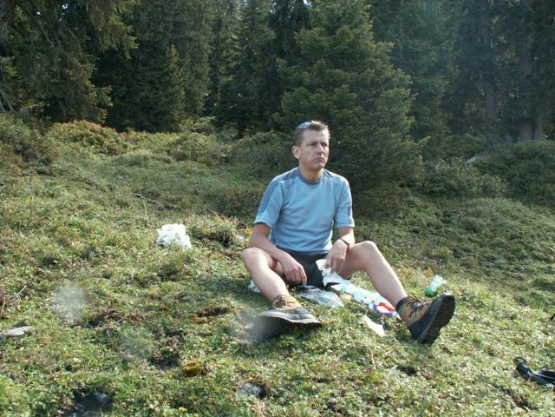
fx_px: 561
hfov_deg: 52.6
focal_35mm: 35
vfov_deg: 40.7
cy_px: 208
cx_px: 278
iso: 50
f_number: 4
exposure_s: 1/60
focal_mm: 5.86
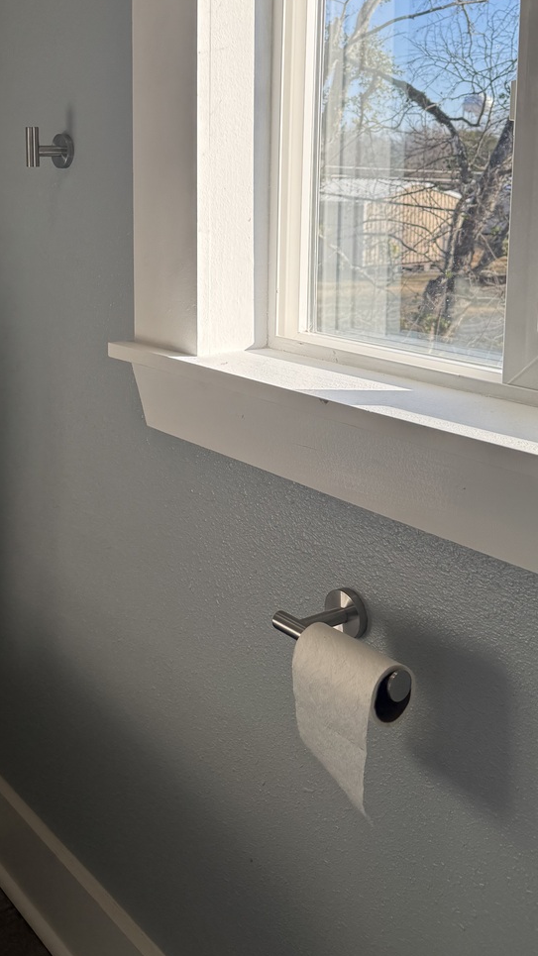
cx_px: 122
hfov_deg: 29.8
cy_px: 270
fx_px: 989
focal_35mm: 39
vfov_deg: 50.0
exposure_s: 1/1230
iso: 100
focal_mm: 6.76
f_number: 1.78
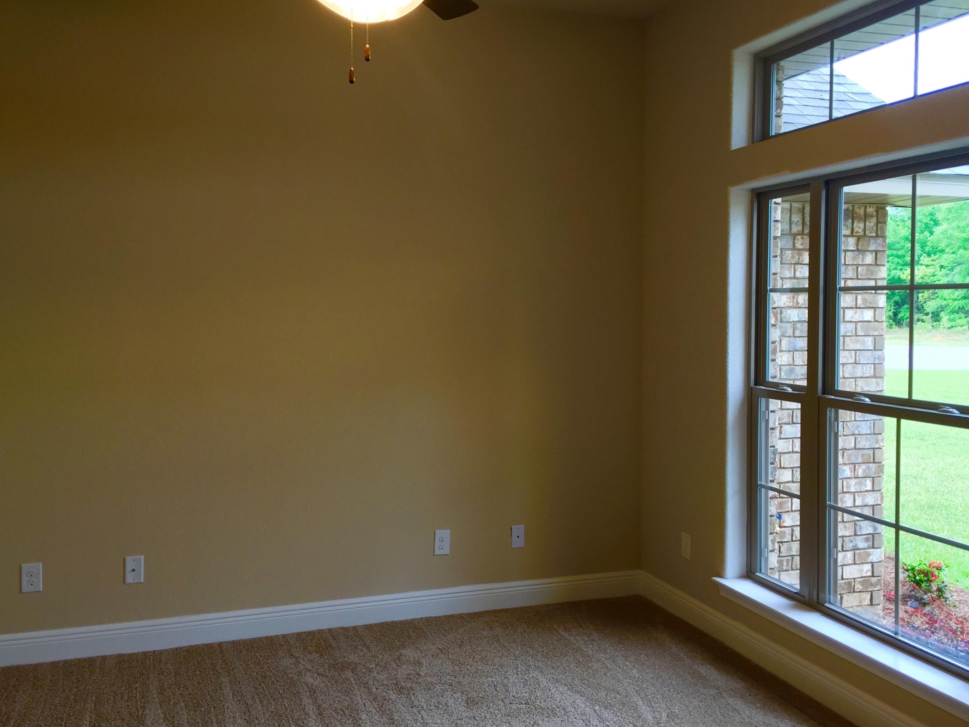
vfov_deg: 42.9
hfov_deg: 55.4
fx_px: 924
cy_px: 329
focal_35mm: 33
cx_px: 485
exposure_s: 1/60
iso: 40
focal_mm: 4.15
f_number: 2.2
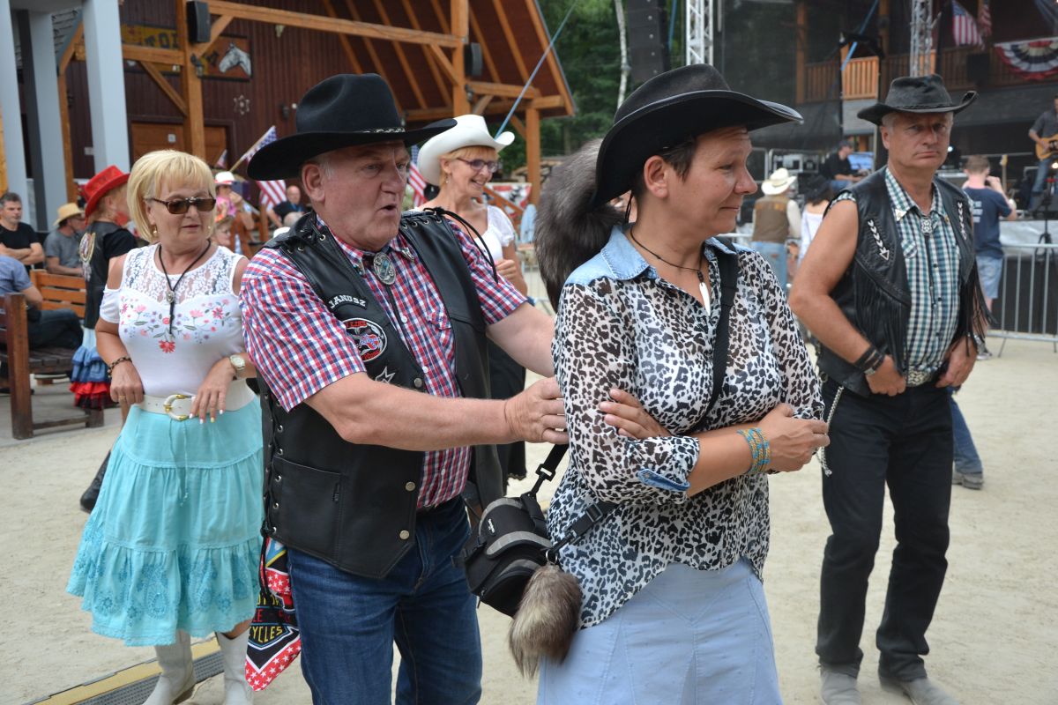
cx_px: 529
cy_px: 352
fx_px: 1102
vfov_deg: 35.5
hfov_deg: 51.3
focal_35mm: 38
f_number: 4
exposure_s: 1/500
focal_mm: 25
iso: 400
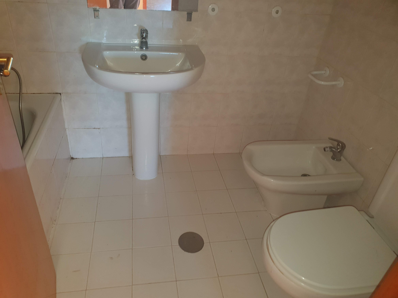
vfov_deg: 53.1
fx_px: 299
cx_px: 199
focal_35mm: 26
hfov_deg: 67.3
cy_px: 149
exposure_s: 1/30
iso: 100
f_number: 2.4
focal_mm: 4.32
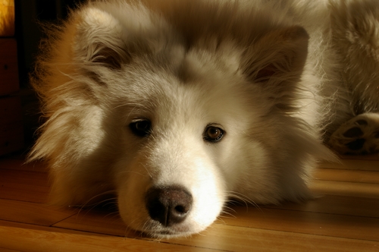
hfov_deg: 37.9
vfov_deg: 25.7
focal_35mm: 52
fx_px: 552
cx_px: 190
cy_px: 126
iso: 200
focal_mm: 35
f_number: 8
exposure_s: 1/350
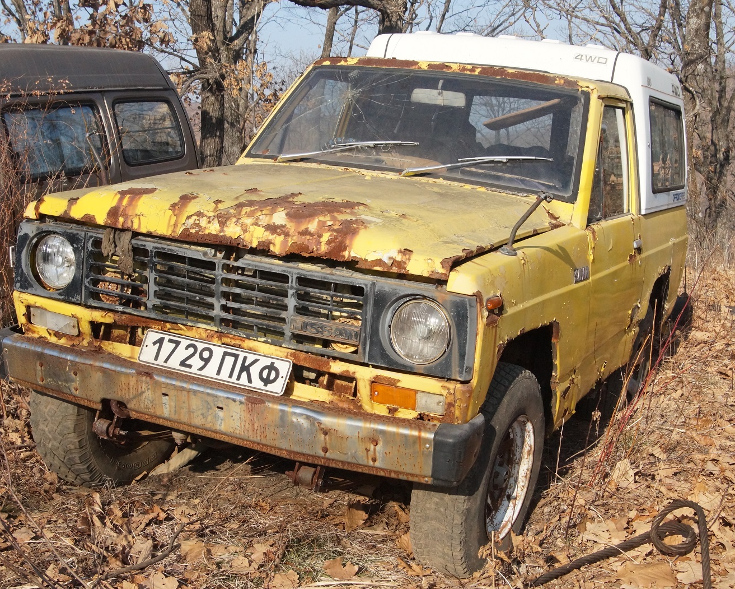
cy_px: 298
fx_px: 1044
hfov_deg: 38.8
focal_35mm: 48
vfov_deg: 31.5
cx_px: 344
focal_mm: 28
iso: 1600
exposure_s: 1/2000
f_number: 11
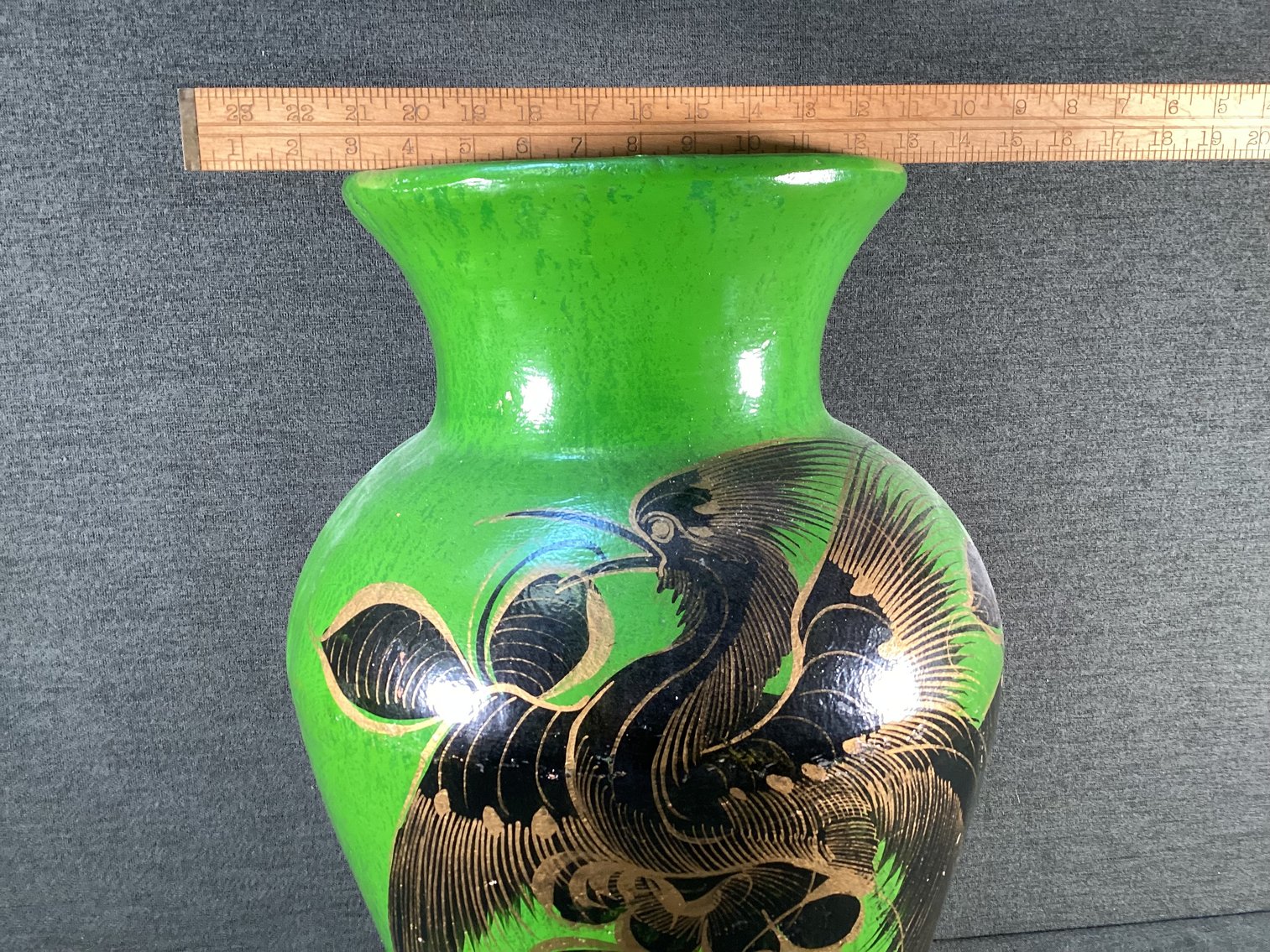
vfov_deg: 45.4
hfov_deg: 58.3
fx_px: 1137
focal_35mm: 31
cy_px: 476
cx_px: 635
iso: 200
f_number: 2.4
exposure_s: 1/60
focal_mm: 3.3
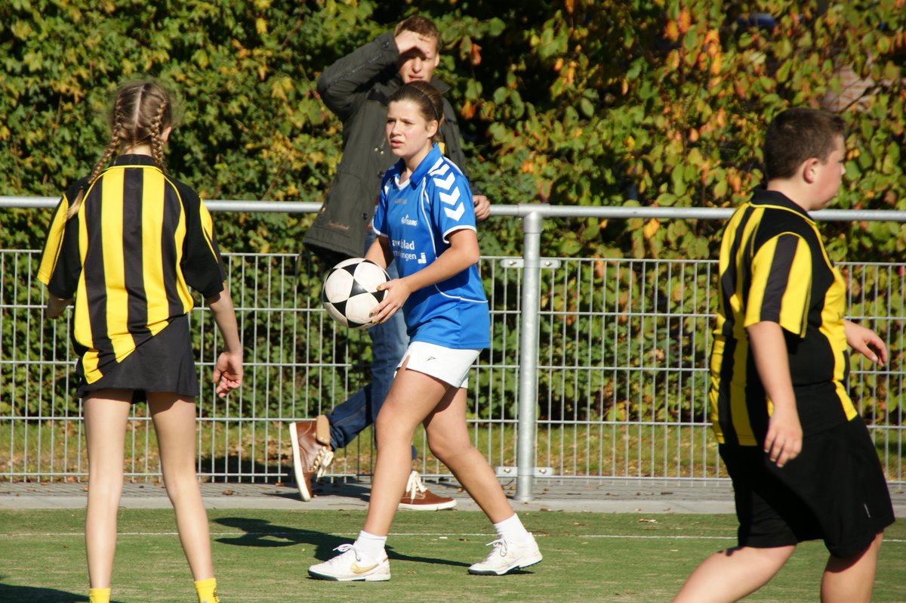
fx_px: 6789
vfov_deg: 5.1
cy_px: 302
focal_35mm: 270
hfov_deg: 7.6
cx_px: 453
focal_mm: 180
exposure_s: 1/400
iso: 100
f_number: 6.3
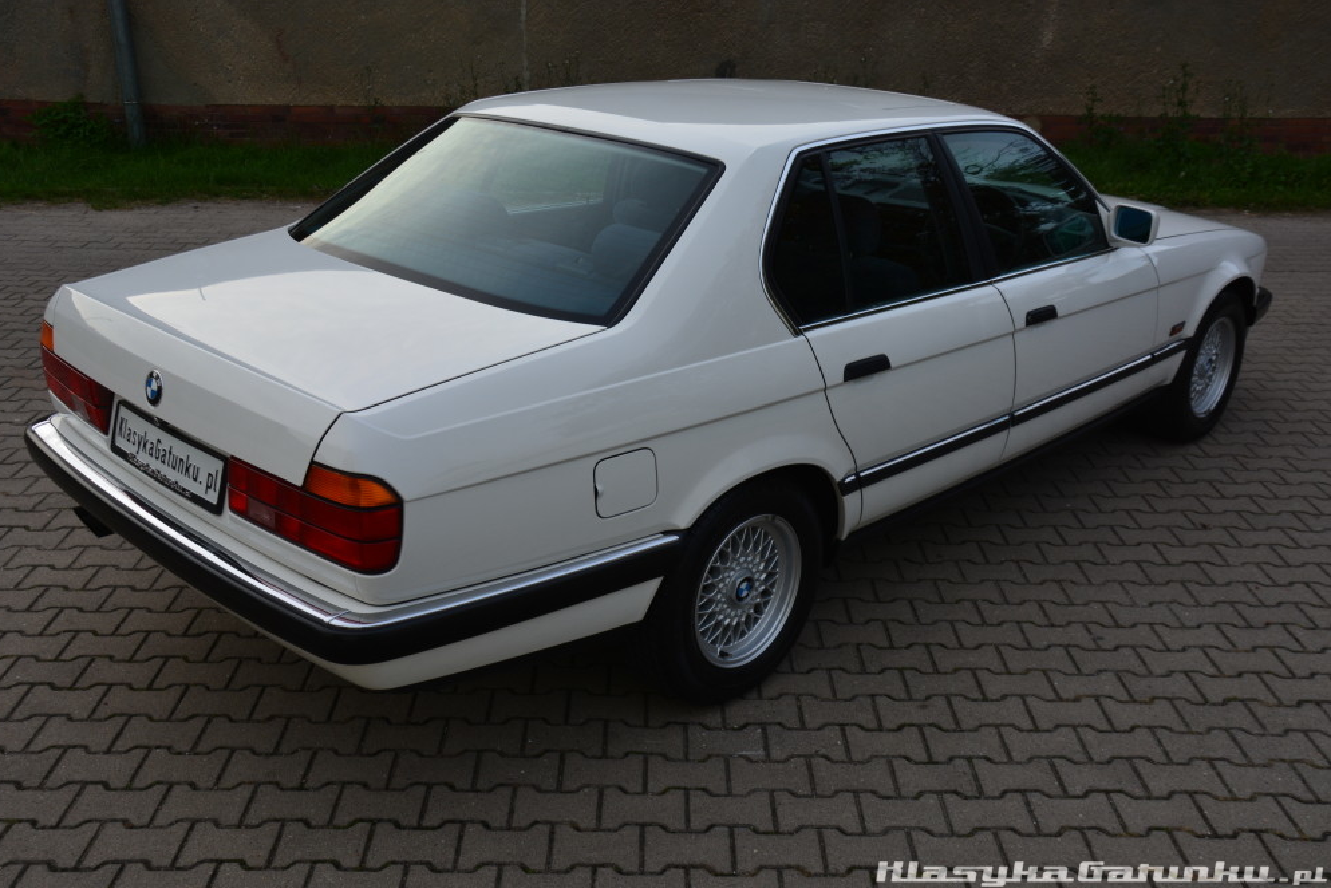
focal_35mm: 34
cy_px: 456
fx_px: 1257
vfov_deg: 38.9
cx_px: 668
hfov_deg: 55.8
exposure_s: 1/60
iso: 200
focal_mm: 22
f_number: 10
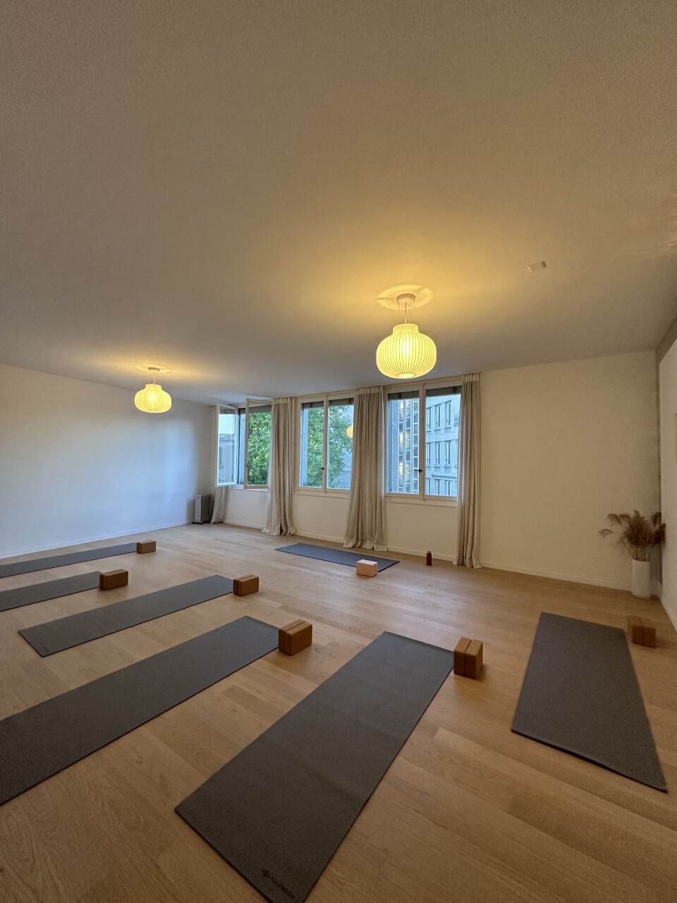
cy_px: 452
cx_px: 338
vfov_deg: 102.1
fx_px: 365
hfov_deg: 85.7
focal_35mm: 14
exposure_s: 1/77
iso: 320
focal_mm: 2.22
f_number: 2.2
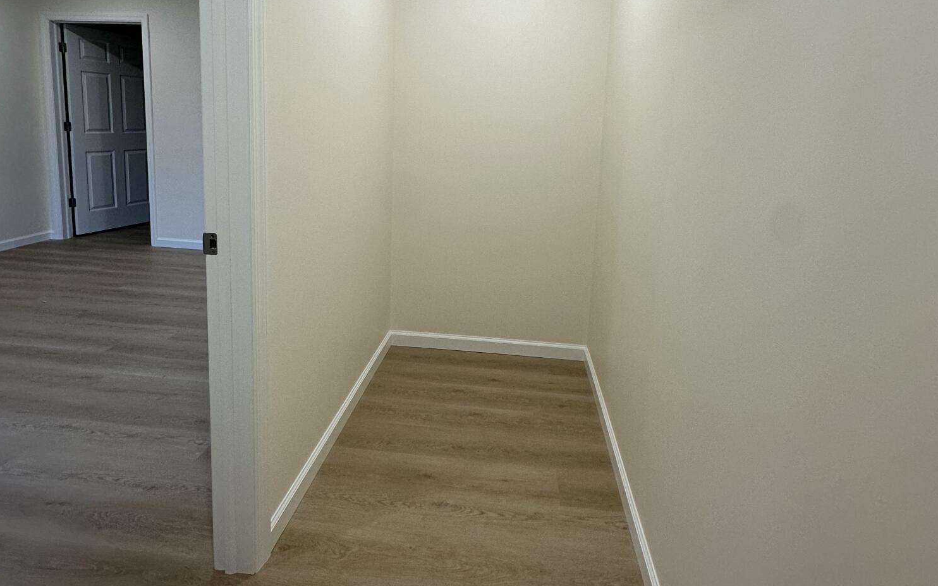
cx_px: 468
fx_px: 511
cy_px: 189
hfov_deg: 85.1
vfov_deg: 58.1
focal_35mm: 20
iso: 125
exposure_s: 1/120
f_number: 2.2
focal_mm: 2.22
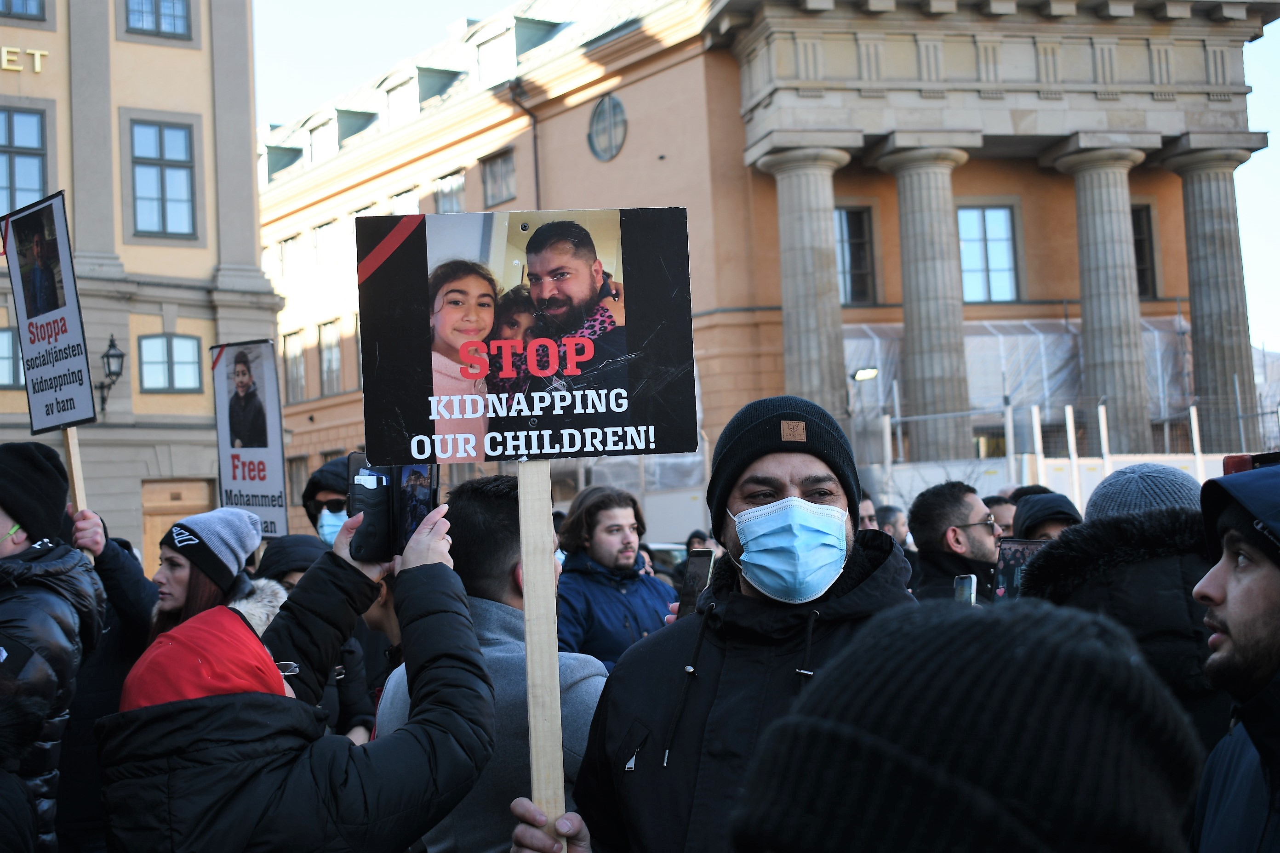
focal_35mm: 48
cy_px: 426
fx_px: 1707
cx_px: 640
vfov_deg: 28.1
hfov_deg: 41.1
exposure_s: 1/100
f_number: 4.5
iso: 100
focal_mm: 32
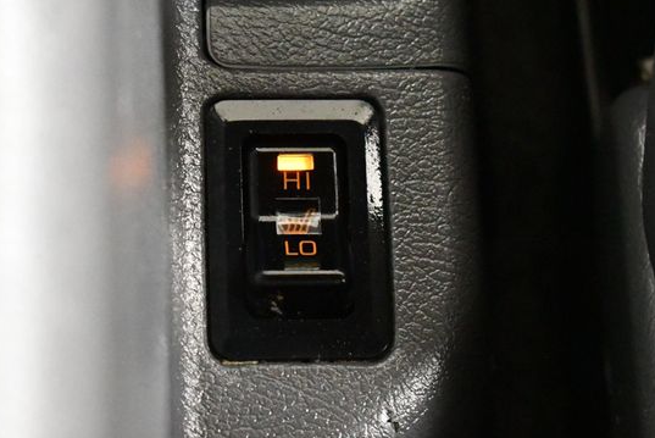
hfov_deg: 15.6
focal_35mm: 131
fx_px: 2385
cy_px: 222
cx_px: 298
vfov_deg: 10.5
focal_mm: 55
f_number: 5.6
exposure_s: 1/60
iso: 12800
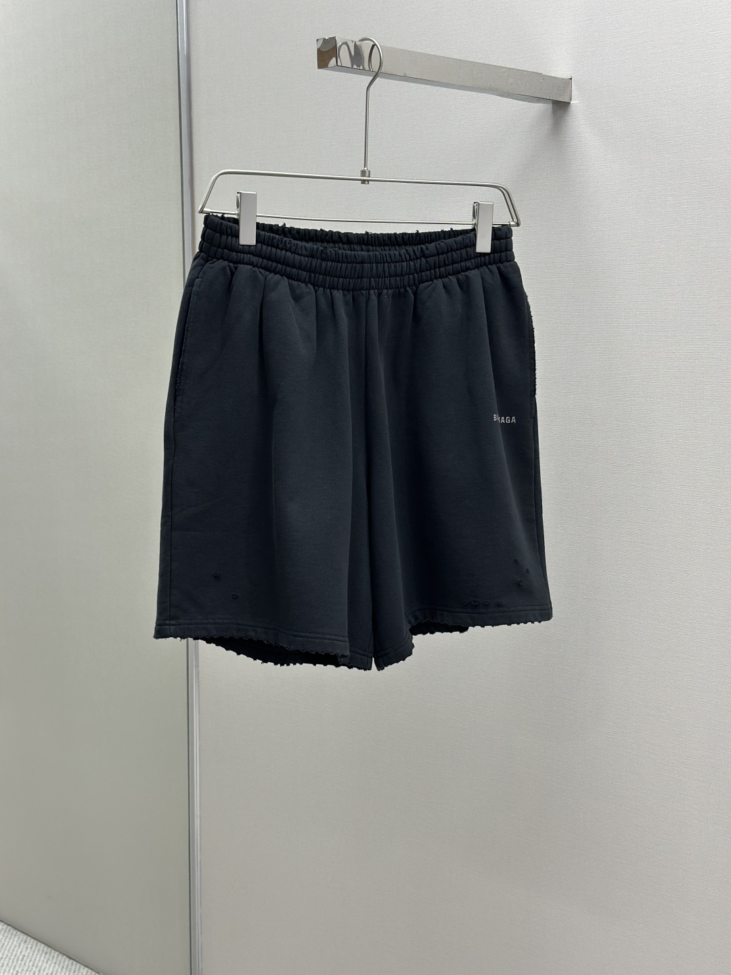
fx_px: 1352
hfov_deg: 30.3
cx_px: 366
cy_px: 488
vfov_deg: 39.7
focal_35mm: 48
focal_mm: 6.86
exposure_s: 1/172
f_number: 1.78
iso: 100
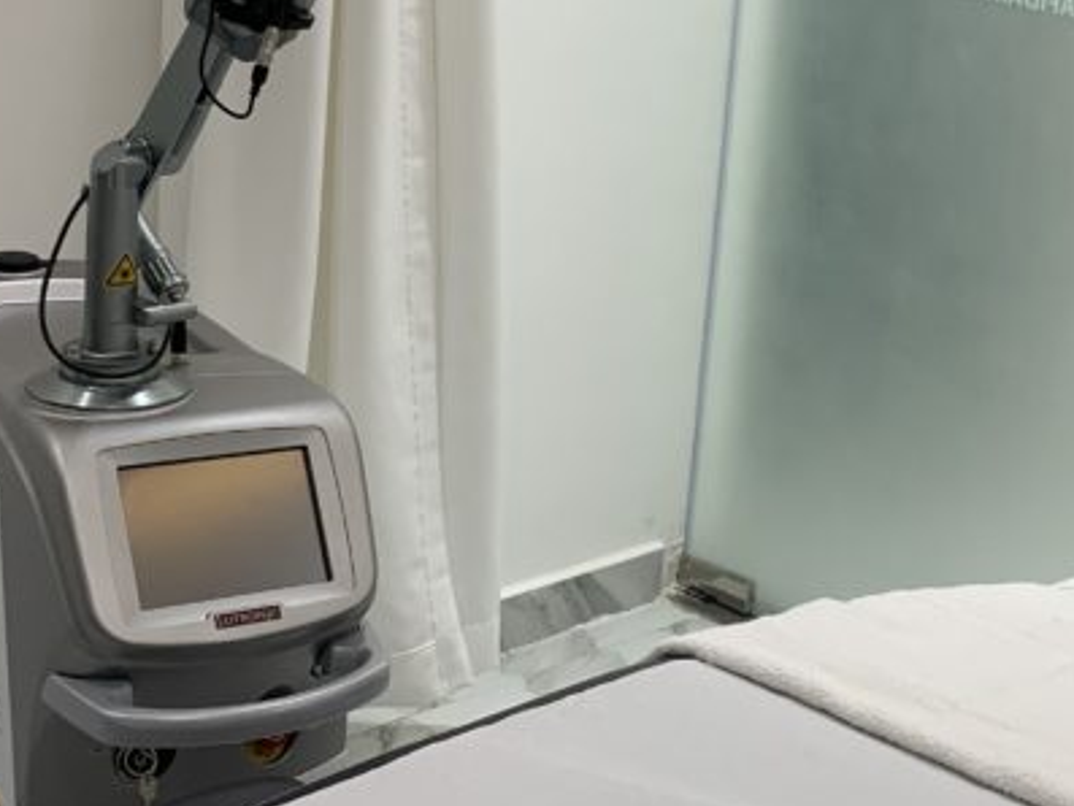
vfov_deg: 21.9
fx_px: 2079
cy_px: 298
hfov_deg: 28.1
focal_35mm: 67
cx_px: 912
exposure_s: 1/121
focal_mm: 4.25
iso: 80
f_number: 1.8
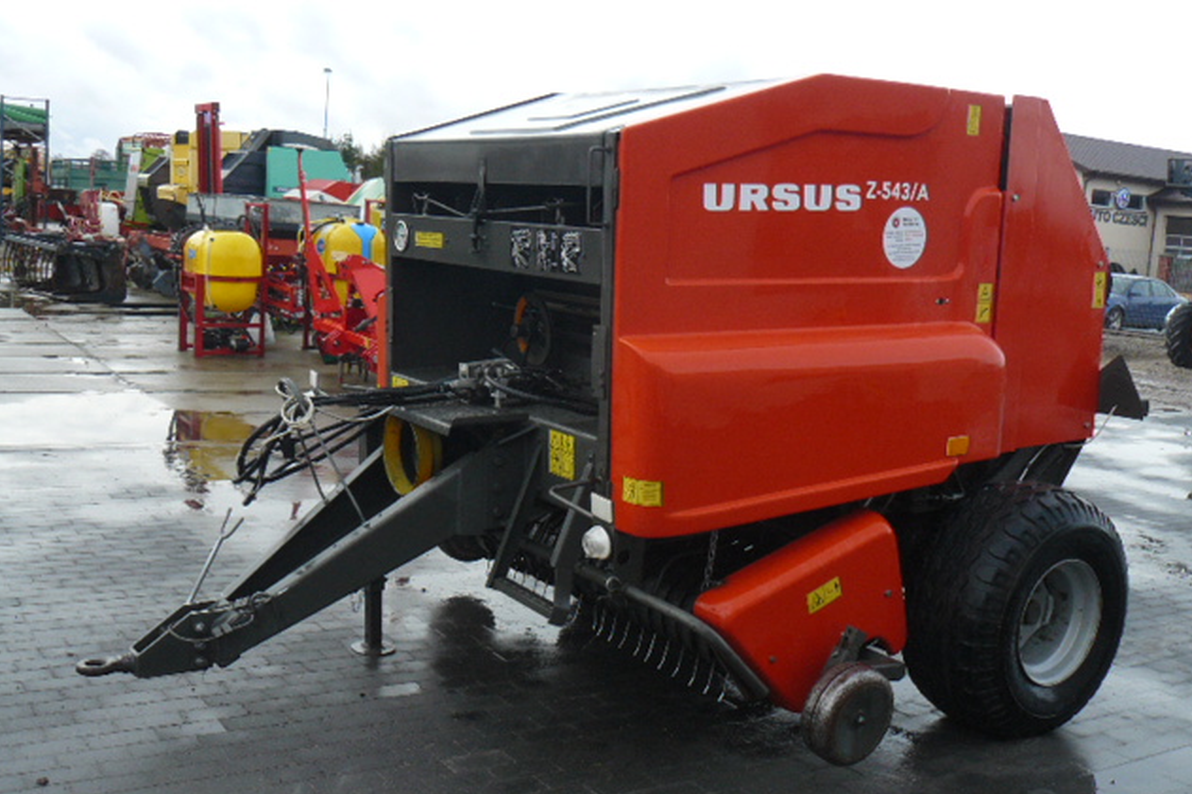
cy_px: 423
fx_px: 1258
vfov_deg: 35.0
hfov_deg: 50.7
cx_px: 589
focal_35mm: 38
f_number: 4
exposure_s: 1/125
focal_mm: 6
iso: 100
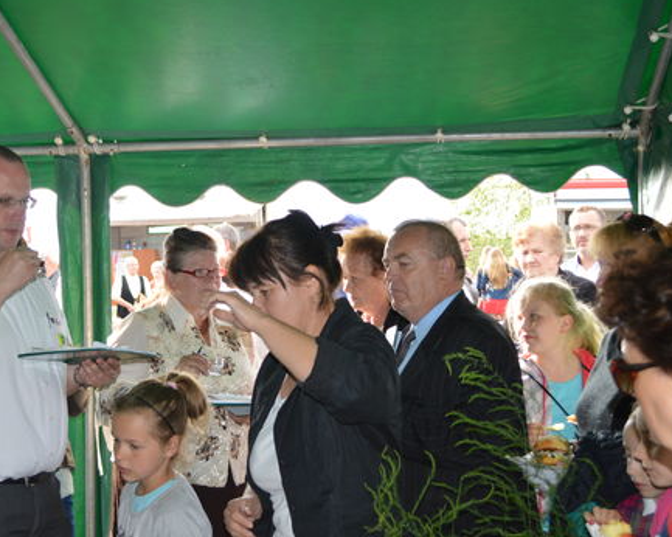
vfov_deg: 24.2
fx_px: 1252
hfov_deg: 29.9
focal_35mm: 63
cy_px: 266
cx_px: 244
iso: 250
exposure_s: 1/125
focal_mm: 32
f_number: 4.8
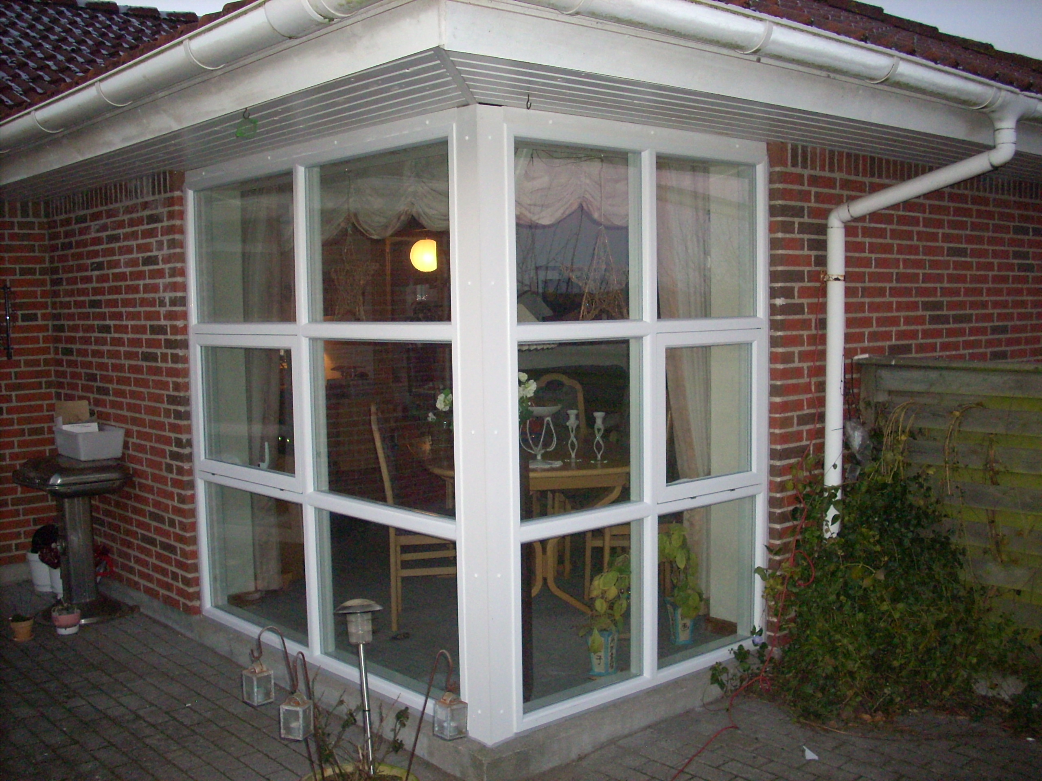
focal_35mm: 37
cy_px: 390
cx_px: 521
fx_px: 1114
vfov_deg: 38.7
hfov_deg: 50.1
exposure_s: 1/60
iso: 400
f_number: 2.8
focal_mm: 6.2
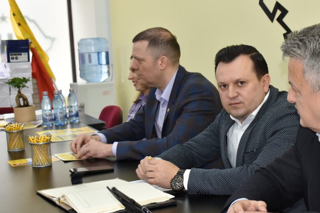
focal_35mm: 70
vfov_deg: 19.5
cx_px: 215
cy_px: 120
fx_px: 622
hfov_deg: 28.6
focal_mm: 32
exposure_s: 1/125
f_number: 5.6
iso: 640
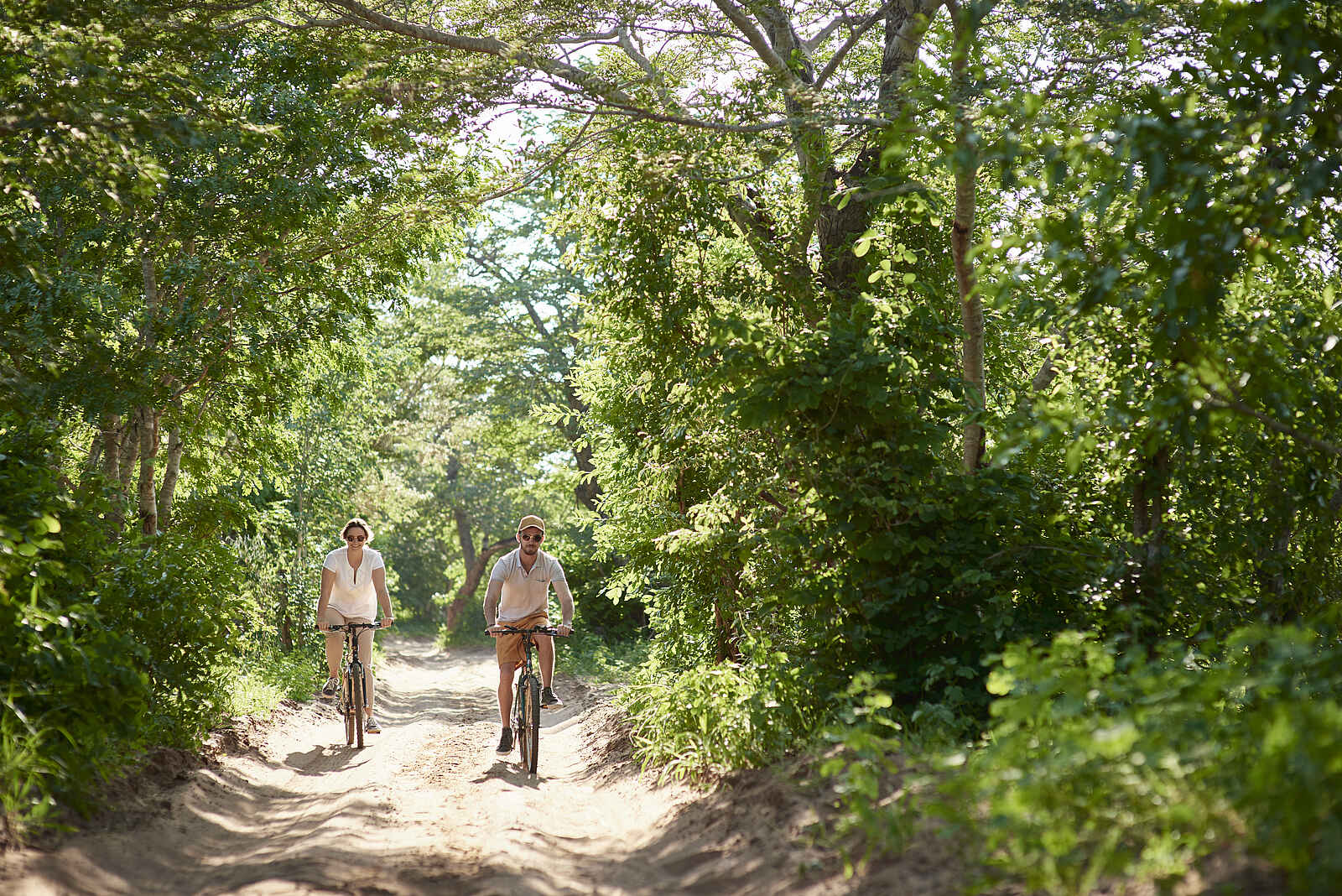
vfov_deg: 16.1
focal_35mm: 85
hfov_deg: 23.9
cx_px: 671
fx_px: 3170
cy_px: 448
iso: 100
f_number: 2.8
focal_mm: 85
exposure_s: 1/750
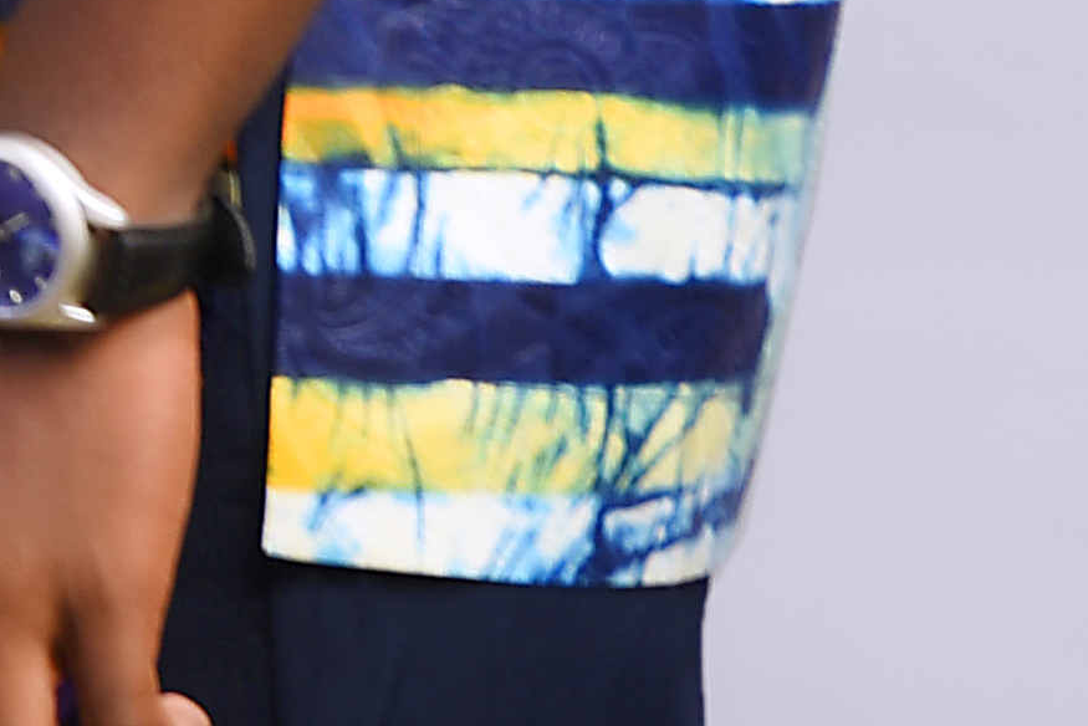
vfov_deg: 3.4
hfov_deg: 4.8
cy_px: -1142
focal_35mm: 399
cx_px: -2598
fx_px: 12062
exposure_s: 1/160
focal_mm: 58
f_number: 5.6
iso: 160
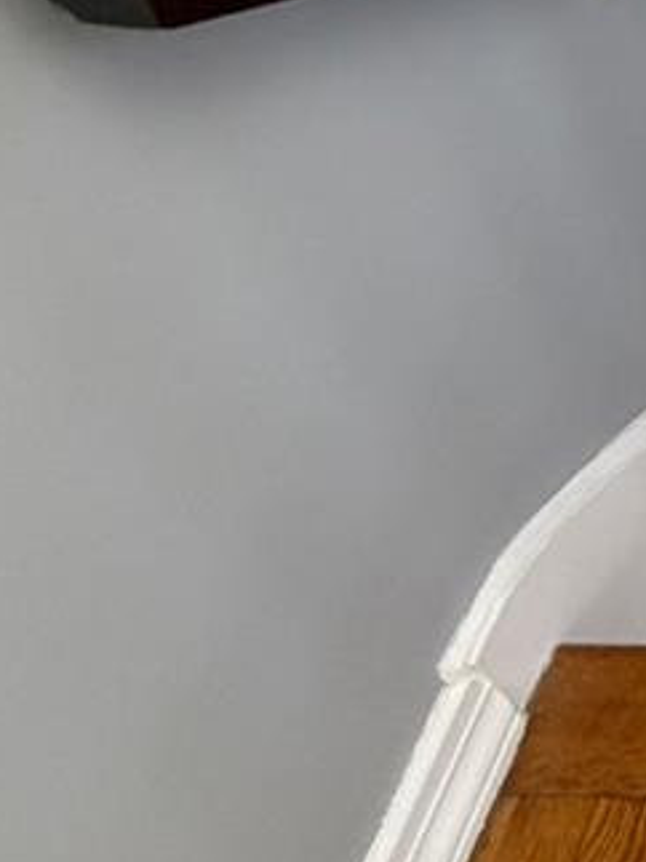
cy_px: -498
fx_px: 1618
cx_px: 1443
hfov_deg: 15.5
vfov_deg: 22.9
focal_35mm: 65
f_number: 2.2
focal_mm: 2.22
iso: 320
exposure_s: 1/70
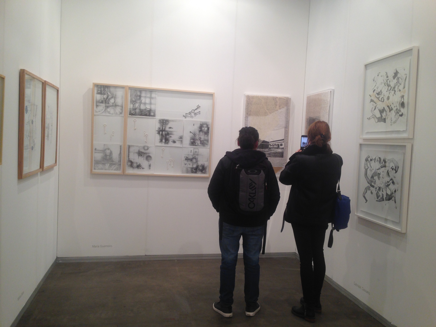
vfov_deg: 42.9
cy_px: 164
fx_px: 416
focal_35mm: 33
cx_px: 218
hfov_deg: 55.4
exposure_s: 1/30
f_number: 2.4
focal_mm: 4.12
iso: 50
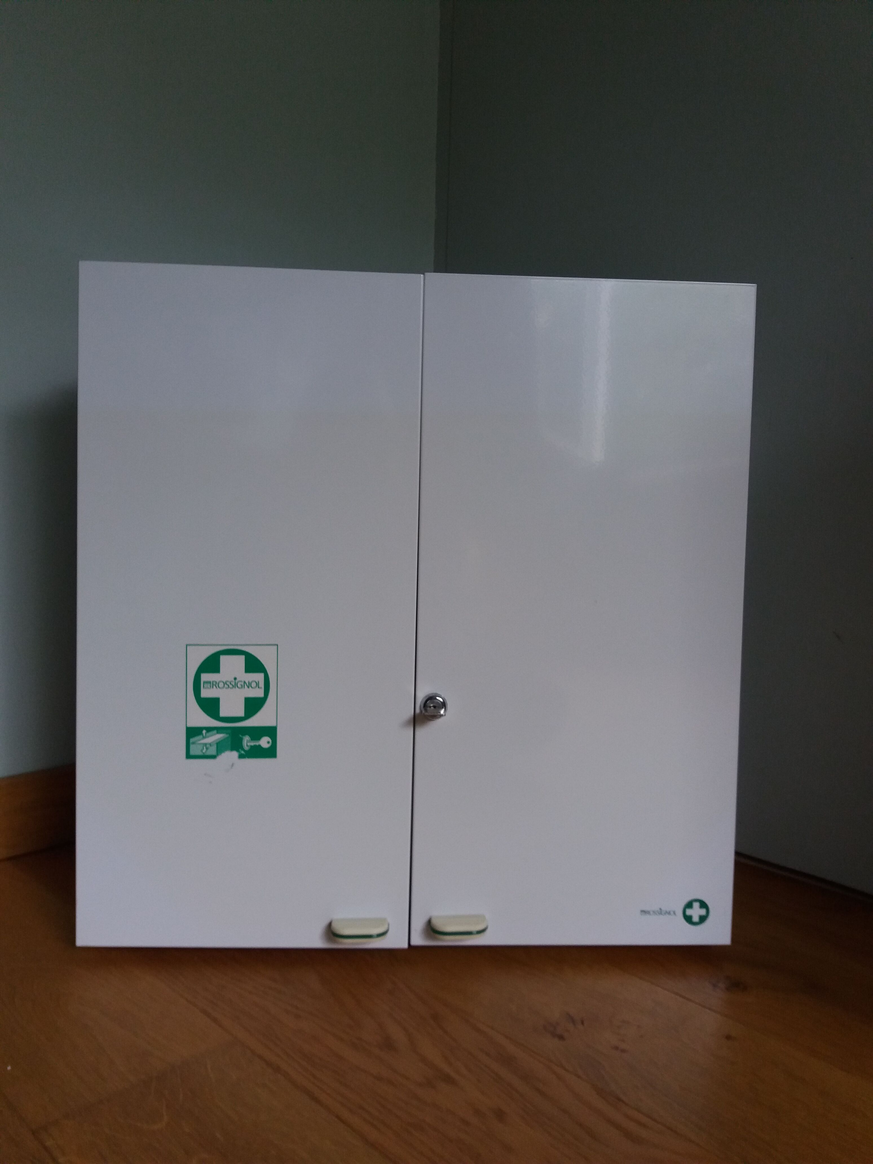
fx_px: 942
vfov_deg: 63.4
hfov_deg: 49.7
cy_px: 582
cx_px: 436
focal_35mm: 28
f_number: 1.9
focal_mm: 3.7
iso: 100
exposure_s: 1/33
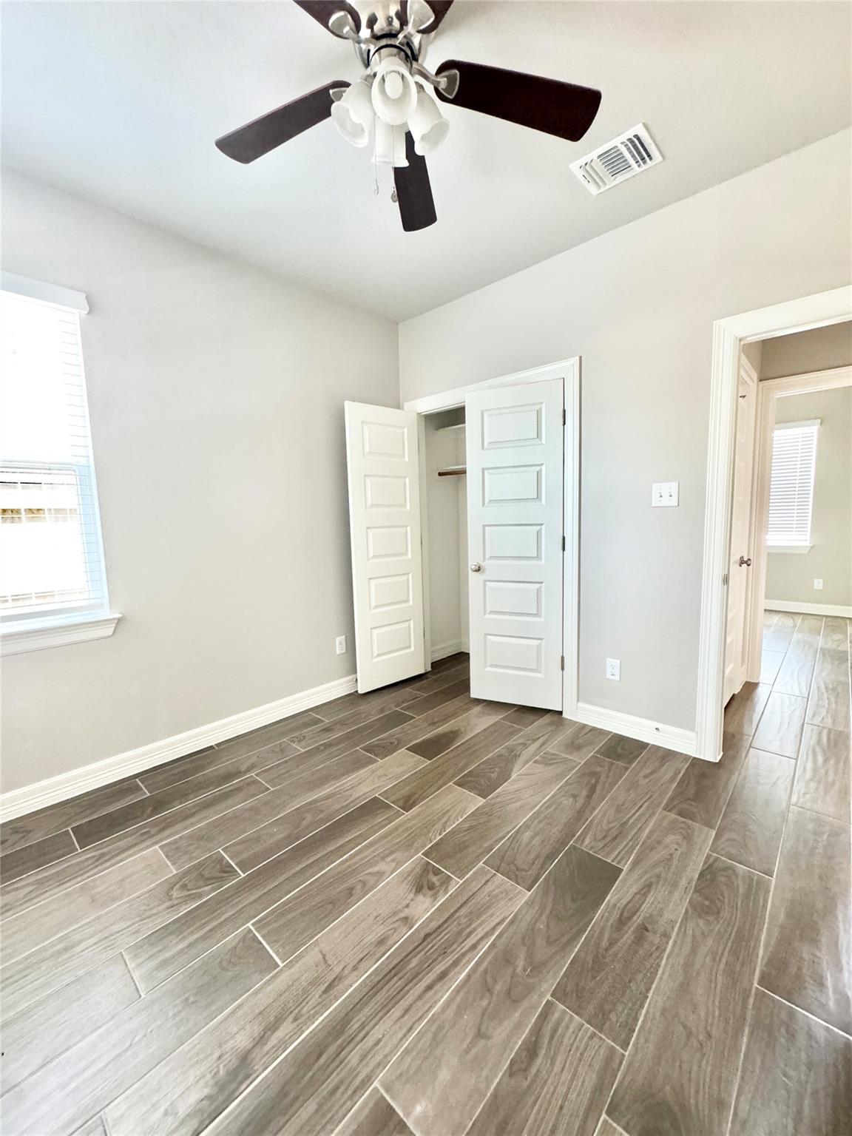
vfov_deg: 102.1
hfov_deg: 85.7
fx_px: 459
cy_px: 568
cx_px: 426
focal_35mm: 14
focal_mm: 2.22
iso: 640
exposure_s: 1/60
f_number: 2.2
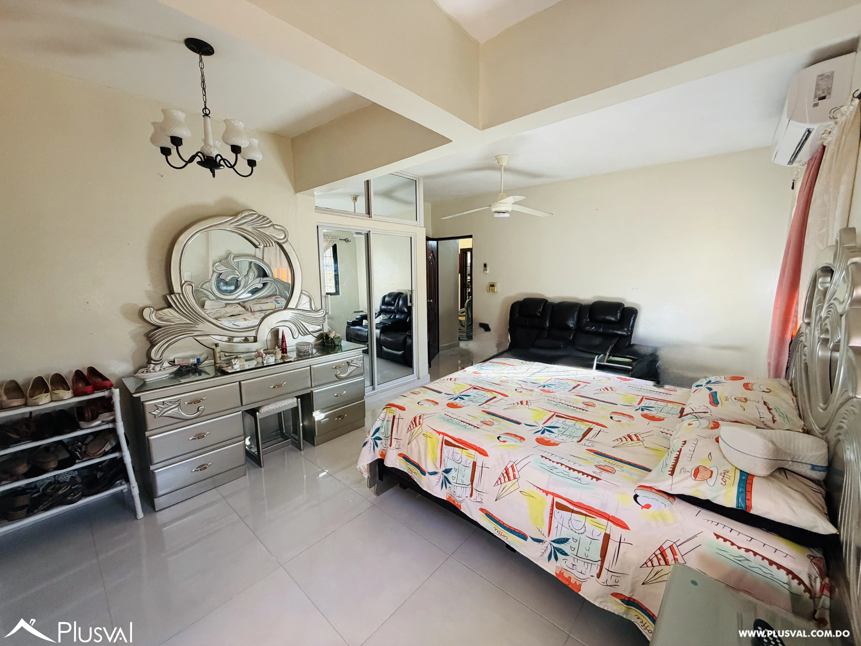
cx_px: 430
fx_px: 348
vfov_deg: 85.7
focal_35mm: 14
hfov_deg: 102.1
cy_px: 323
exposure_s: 1/106
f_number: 2.2
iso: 320
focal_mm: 2.22
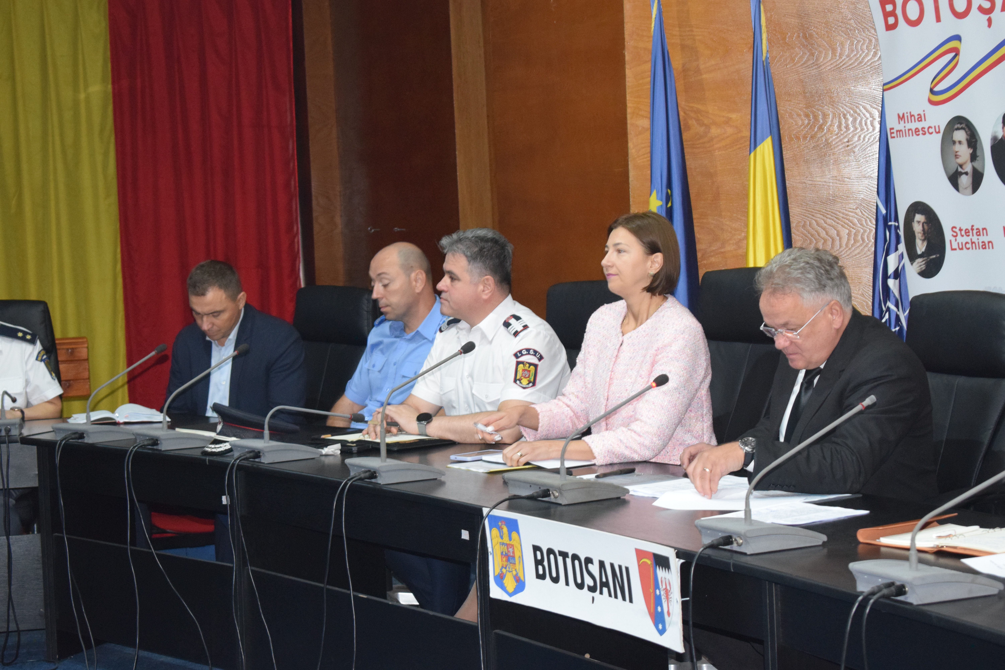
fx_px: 2303
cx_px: 502
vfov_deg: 16.6
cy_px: 335
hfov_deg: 24.6
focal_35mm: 82
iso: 2800
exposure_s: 1/60
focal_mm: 55
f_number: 5.6
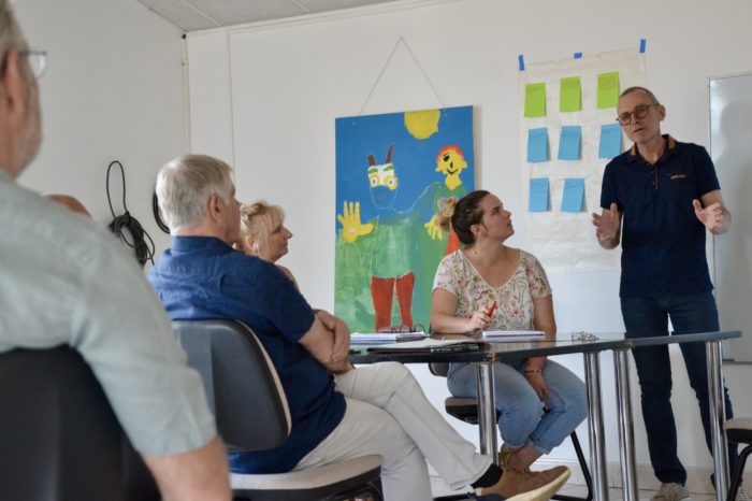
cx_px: 376
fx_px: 1566
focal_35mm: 75
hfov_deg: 27.0
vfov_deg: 18.2
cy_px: 250
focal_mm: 50
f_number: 5
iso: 900
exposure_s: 1/60
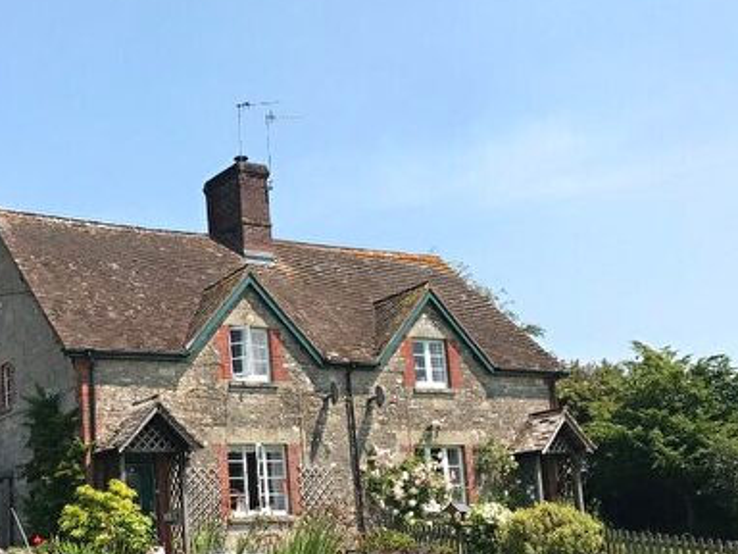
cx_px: 198
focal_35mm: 51
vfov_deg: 28.2
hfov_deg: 36.7
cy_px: 415
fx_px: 1087
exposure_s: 1/1996
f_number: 1.8
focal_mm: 3.99
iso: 20
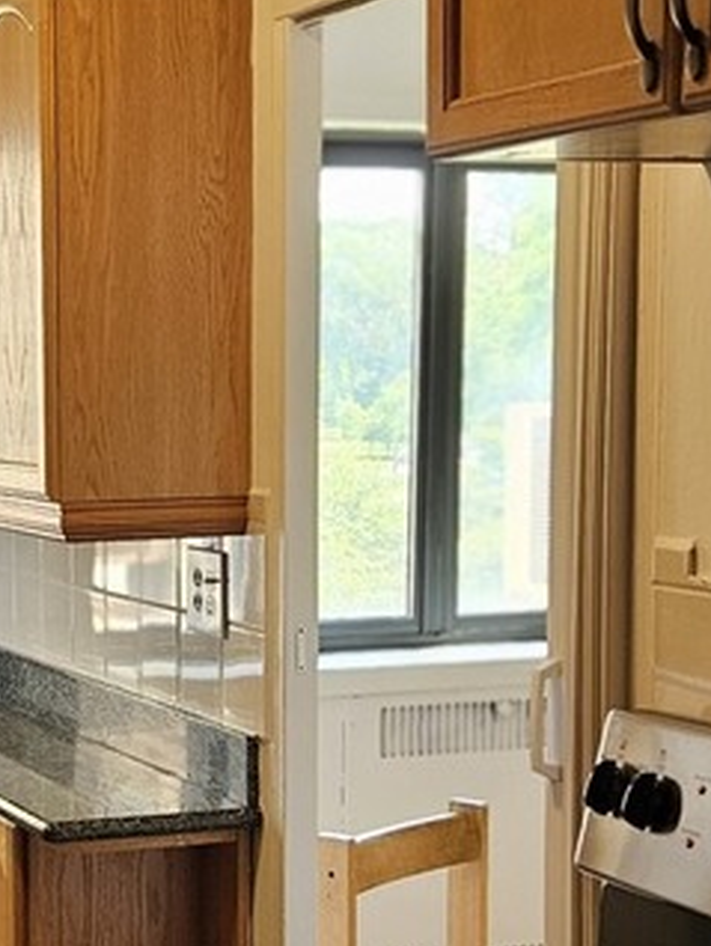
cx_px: -9
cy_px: 571
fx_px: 2133
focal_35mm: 78
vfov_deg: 25.0
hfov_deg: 18.4
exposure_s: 1/120
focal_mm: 5.4
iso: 200
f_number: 1.8
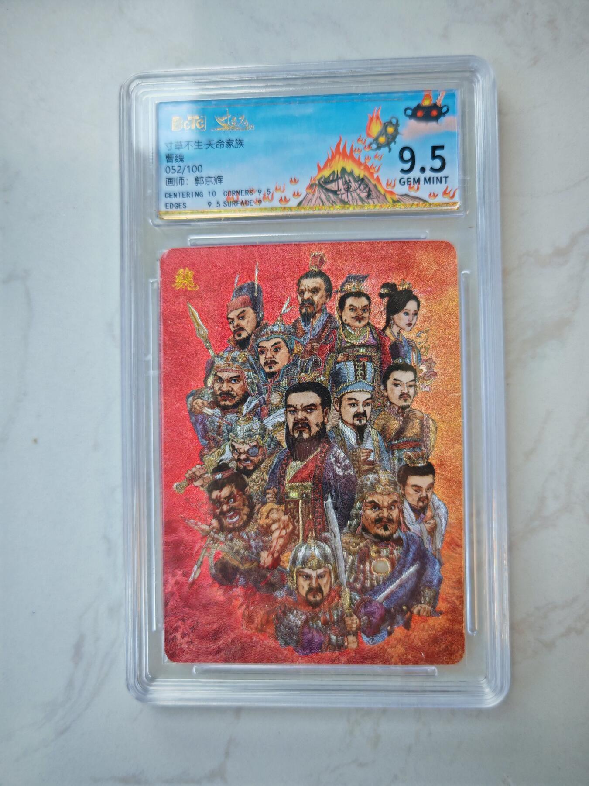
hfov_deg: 51.4
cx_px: 294
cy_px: 393
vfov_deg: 65.3
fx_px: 613
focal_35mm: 27
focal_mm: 6.67
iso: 500
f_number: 1.9
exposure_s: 1/50
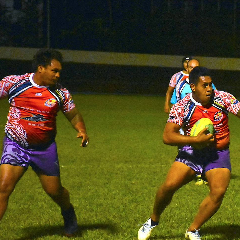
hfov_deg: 8.6
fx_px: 1592
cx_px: 224
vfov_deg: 8.6
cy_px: 133
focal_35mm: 203
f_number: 5.3
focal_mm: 80
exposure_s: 1/500
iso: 6400
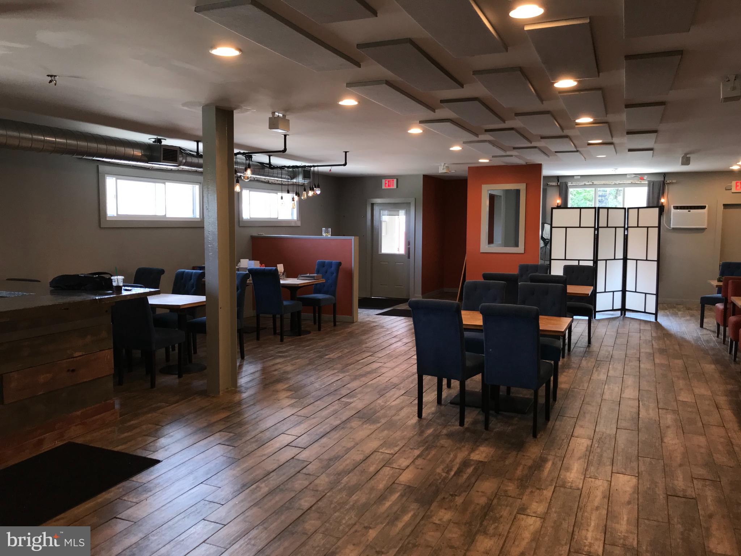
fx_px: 599
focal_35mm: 28
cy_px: 278
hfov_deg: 63.4
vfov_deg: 49.7
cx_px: 370
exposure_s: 1/30
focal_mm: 3.99
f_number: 1.8
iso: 32
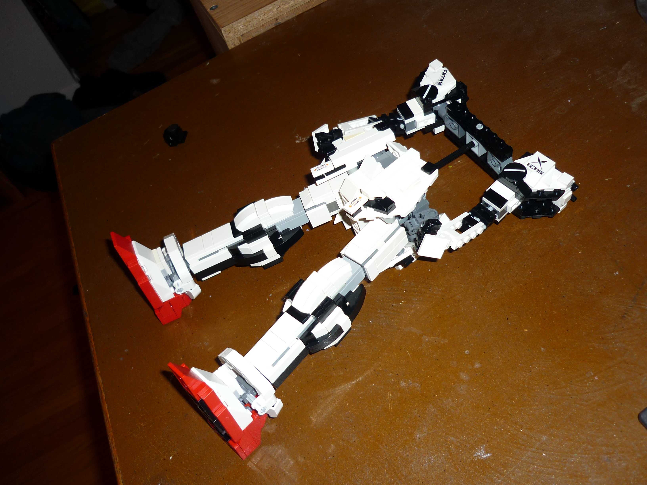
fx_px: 617
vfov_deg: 42.9
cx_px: 324
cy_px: 242
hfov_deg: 55.4
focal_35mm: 33
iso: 100
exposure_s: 1/30
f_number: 2.8
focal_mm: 5.5
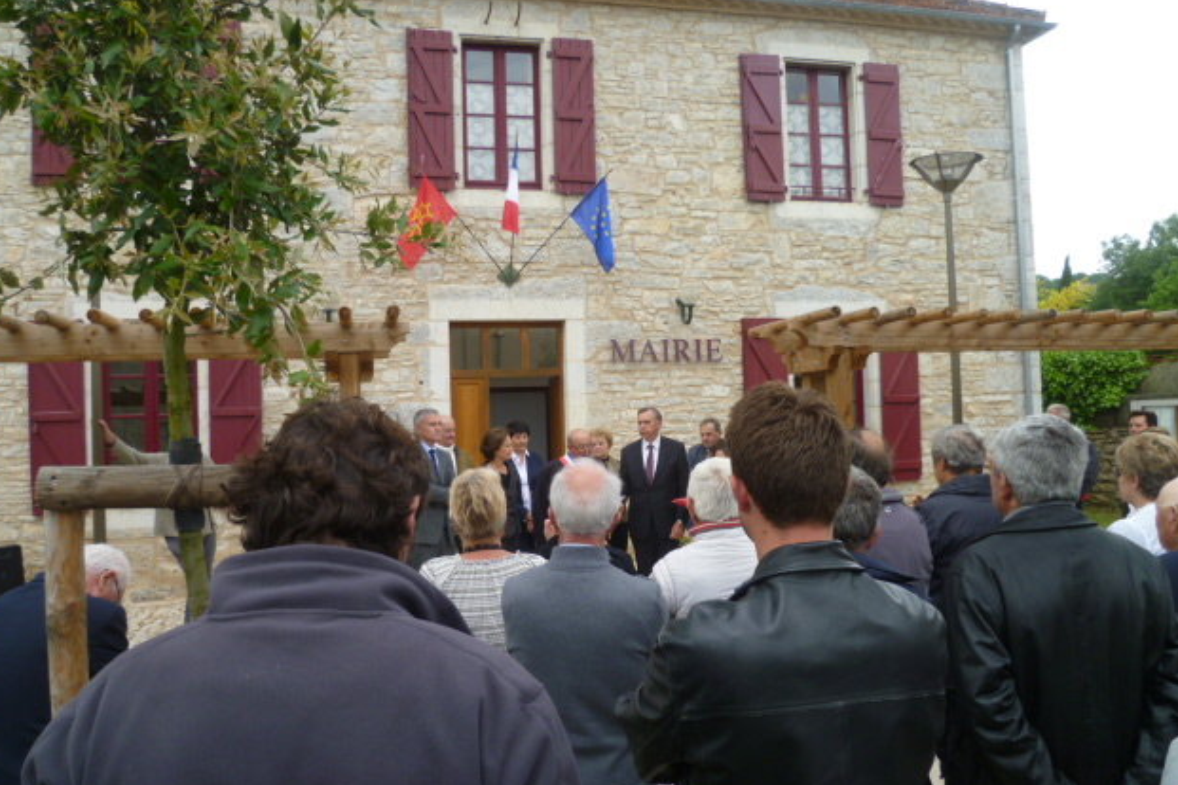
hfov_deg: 61.9
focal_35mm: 30
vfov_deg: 43.6
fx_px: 982
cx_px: 580
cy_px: 400
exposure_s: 1/320
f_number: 2.8
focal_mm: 5
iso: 80
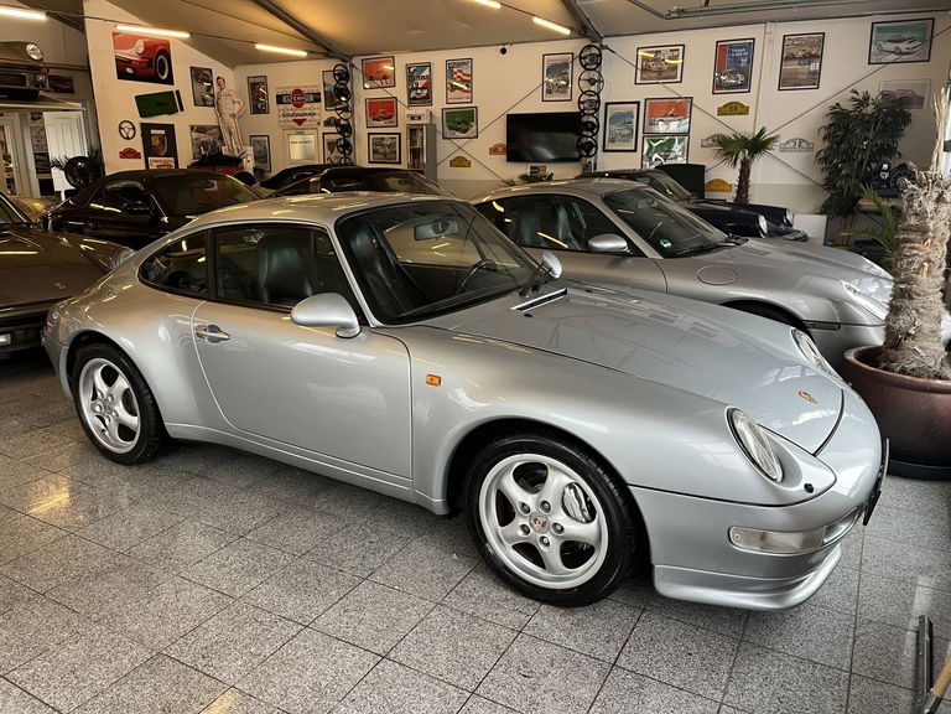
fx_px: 714
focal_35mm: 26
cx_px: 476
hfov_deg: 67.3
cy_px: 357
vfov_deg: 53.1
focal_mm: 5.1
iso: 125
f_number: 1.6
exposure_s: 1/50
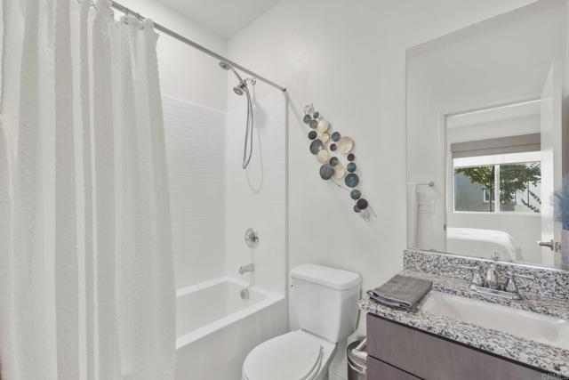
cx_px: 284
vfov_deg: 77.4
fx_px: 237
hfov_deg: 100.4
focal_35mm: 15
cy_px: 190
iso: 100
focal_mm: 10
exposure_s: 2
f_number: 8
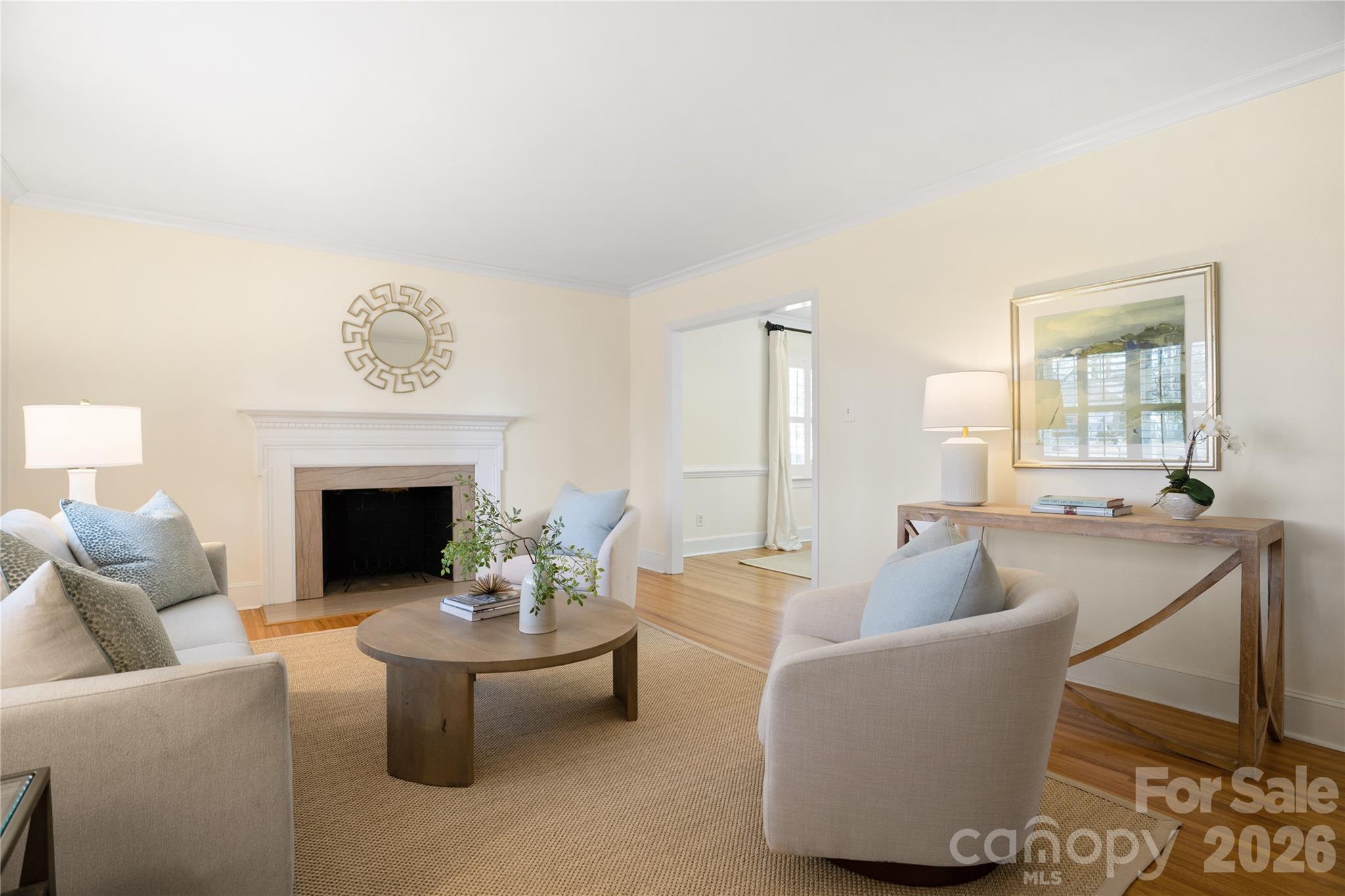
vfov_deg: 69.6
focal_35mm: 17
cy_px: 448
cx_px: 672
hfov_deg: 92.4
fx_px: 644
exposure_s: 1/15
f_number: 2.8
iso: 100
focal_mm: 11.5
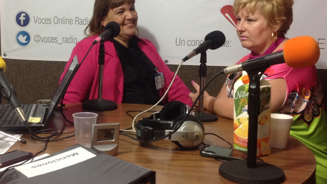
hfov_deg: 36.5
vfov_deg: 21.1
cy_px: 71
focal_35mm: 57
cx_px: 130
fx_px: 494
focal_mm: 4.28
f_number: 2.4
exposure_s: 1/15
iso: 200
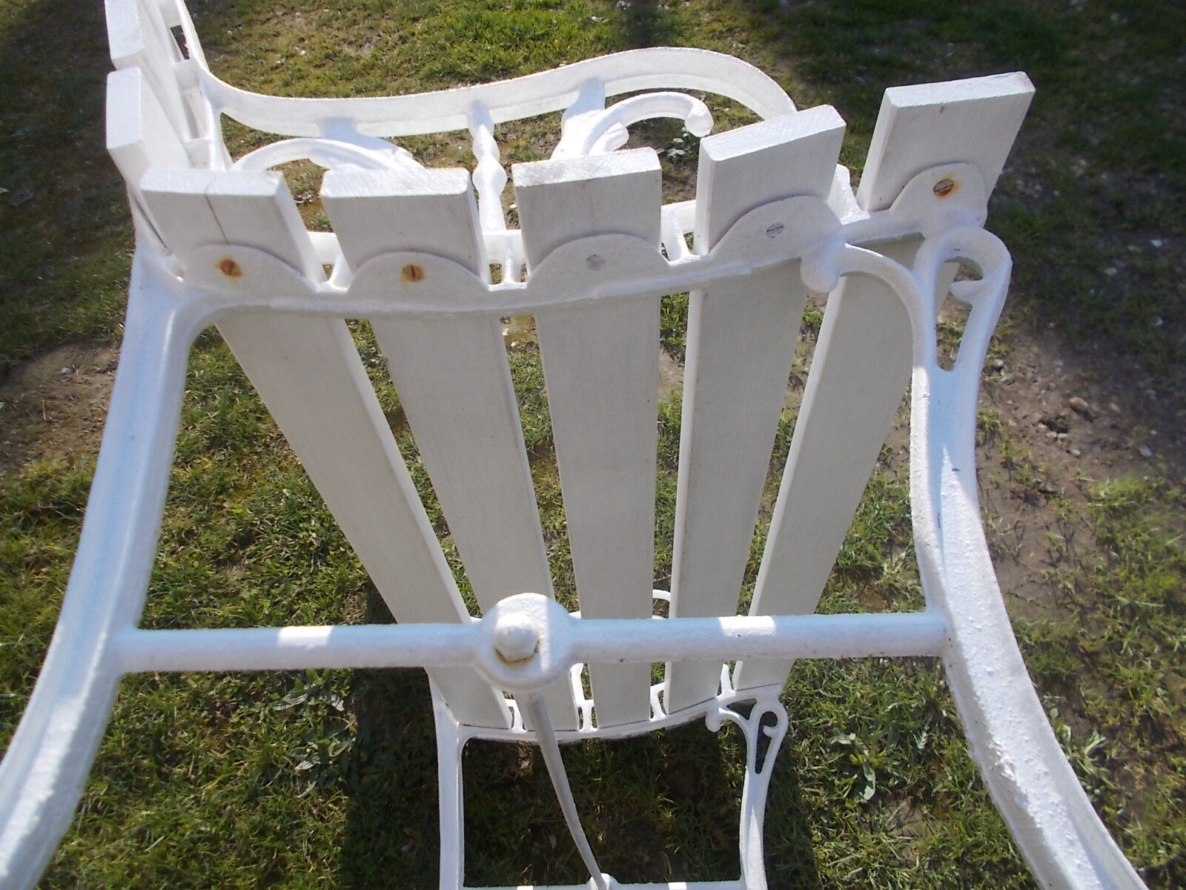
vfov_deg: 53.1
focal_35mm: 26
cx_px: 593
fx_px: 891
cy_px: 445
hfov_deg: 67.3
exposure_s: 1/100
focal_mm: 4.6
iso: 80
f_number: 8
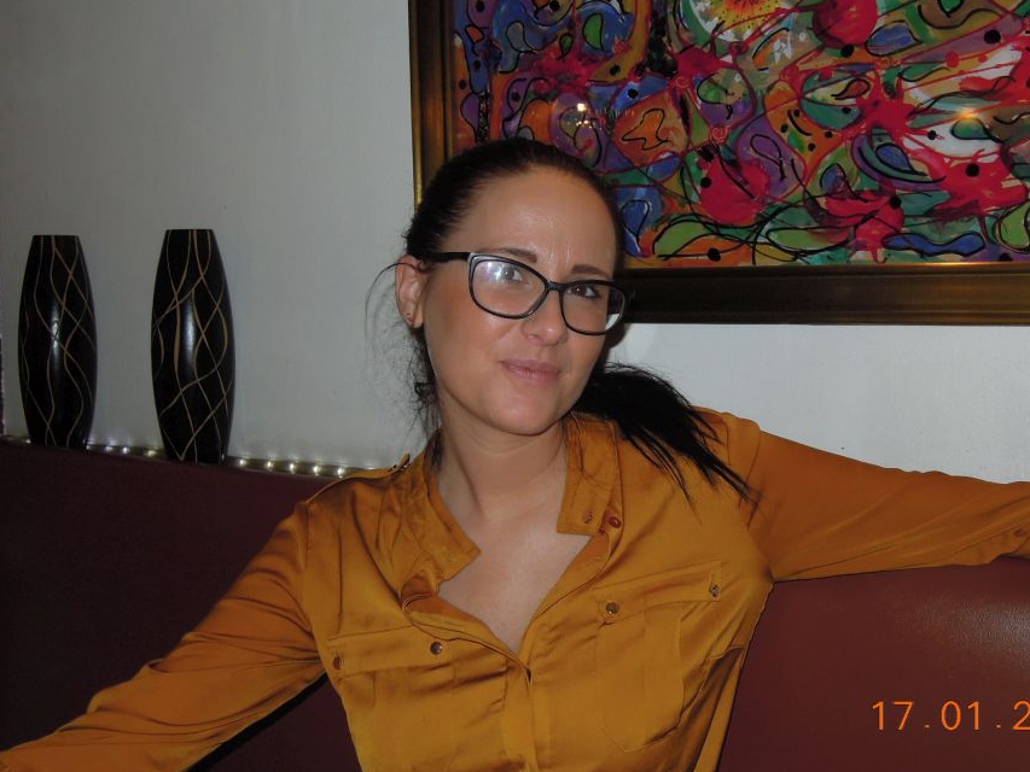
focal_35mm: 42
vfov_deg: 34.3
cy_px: 350
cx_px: 547
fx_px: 1250
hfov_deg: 44.8
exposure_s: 1/30
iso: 200
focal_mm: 6.3
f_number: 3.2
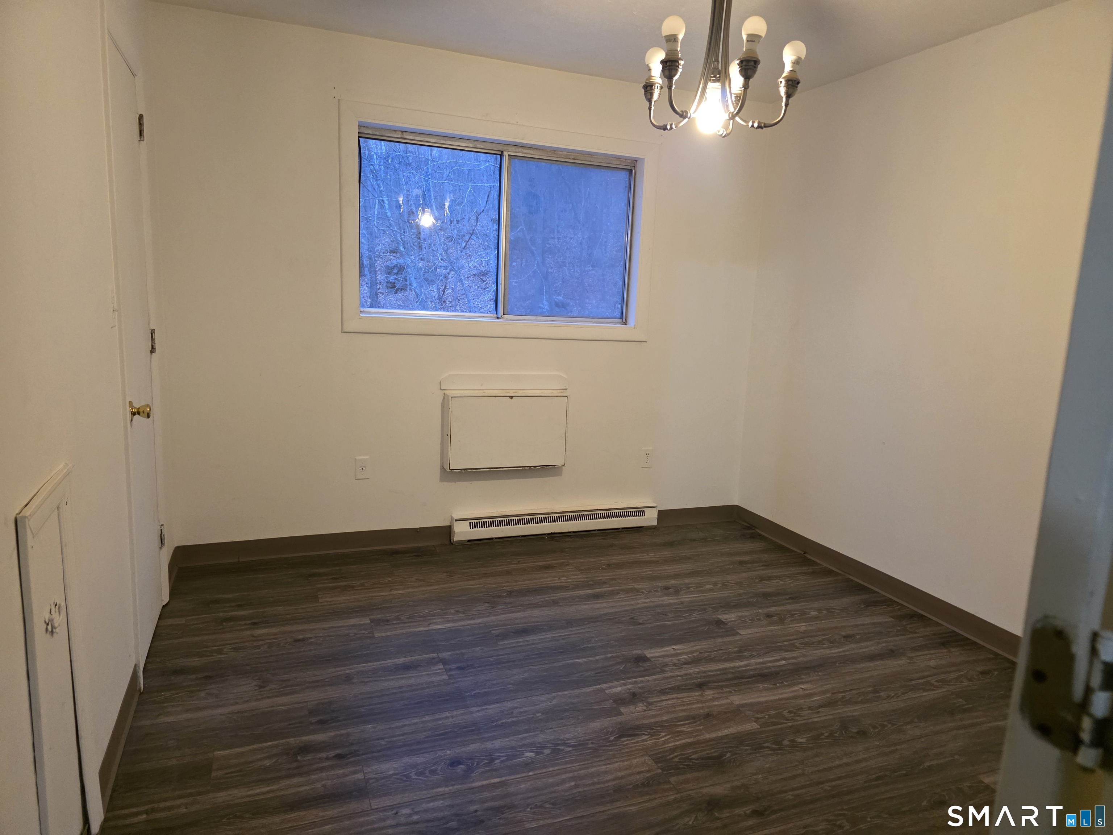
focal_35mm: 23
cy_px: 418
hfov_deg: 73.9
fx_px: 740
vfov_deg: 58.9
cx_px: 556
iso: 1000
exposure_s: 1/120
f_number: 1.7
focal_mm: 6.3
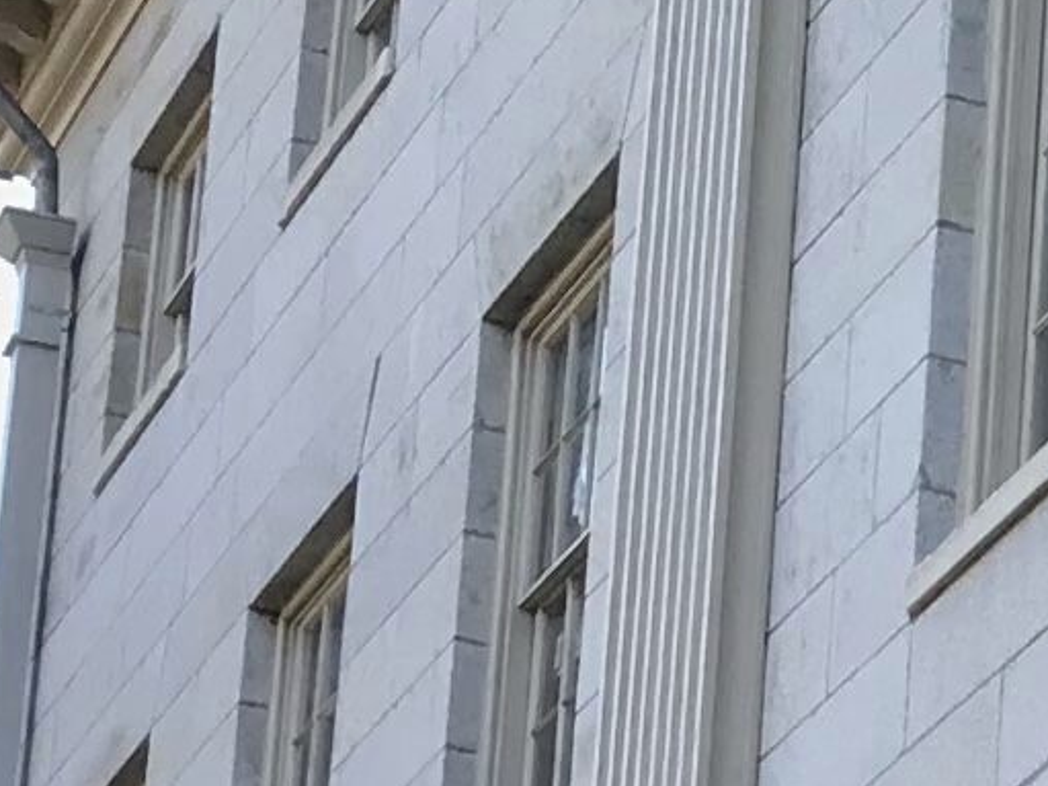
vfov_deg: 6.6
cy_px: 1369
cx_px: 2086
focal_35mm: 221
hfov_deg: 8.5
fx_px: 6689
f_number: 1.8
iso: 20
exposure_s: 1/195
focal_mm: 3.99
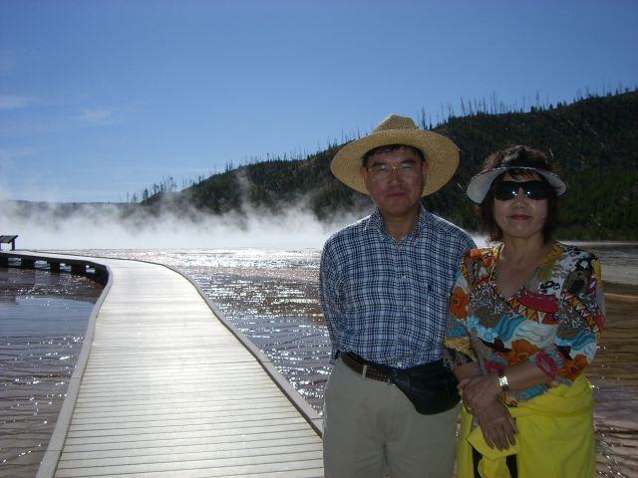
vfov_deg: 37.7
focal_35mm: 38
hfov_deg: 49.0
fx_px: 700
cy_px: 239
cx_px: 319
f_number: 4.3
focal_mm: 6.2
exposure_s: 1/1600
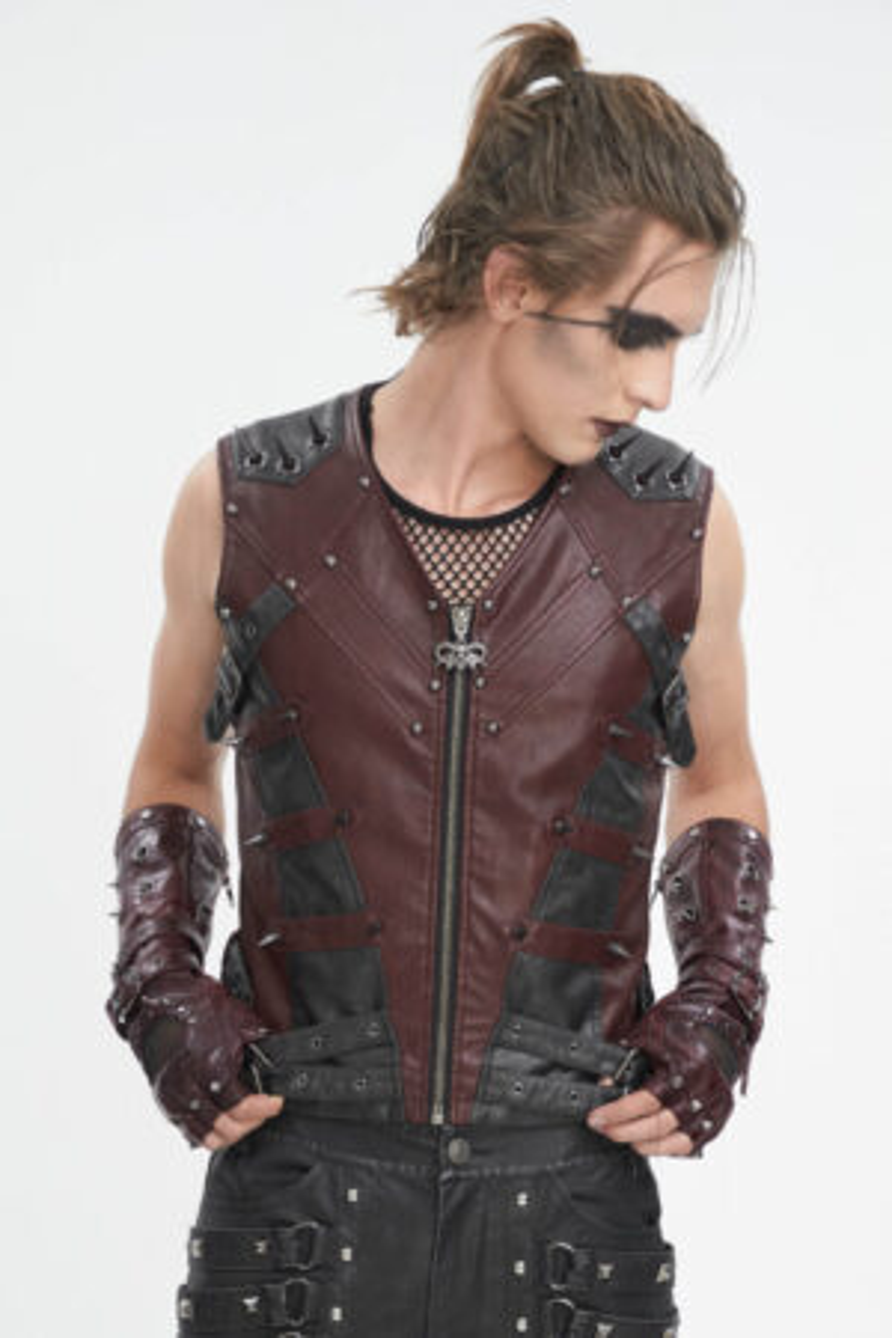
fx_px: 2286
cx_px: 446
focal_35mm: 62
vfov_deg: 32.6
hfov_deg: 22.1
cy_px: 669
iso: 250
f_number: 5
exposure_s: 1/125
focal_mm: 41
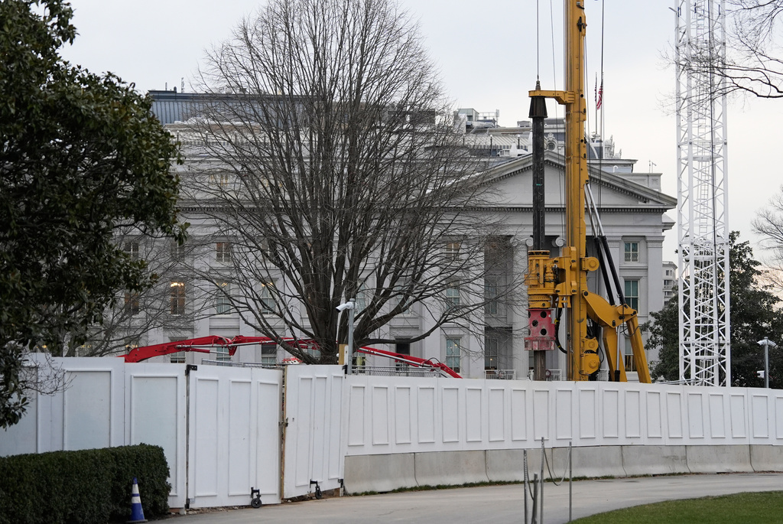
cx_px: 392
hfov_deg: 19.4
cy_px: 262
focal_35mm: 105
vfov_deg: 13.1
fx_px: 2286
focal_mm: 70
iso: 800
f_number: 2.8
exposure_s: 1/800
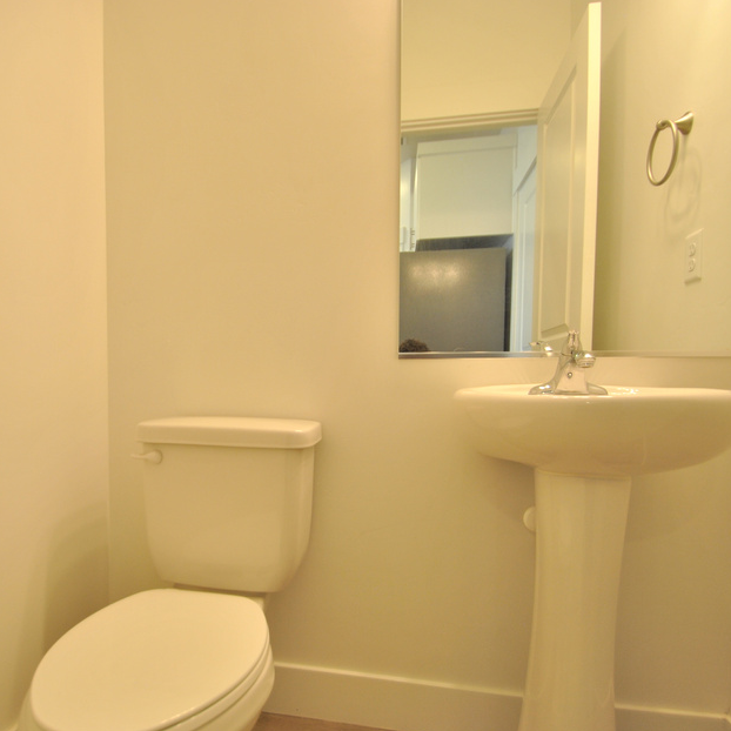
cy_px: 395
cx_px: 294
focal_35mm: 21
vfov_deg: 72.0
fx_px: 502
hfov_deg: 71.4
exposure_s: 1/60
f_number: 4
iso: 200
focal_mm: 10
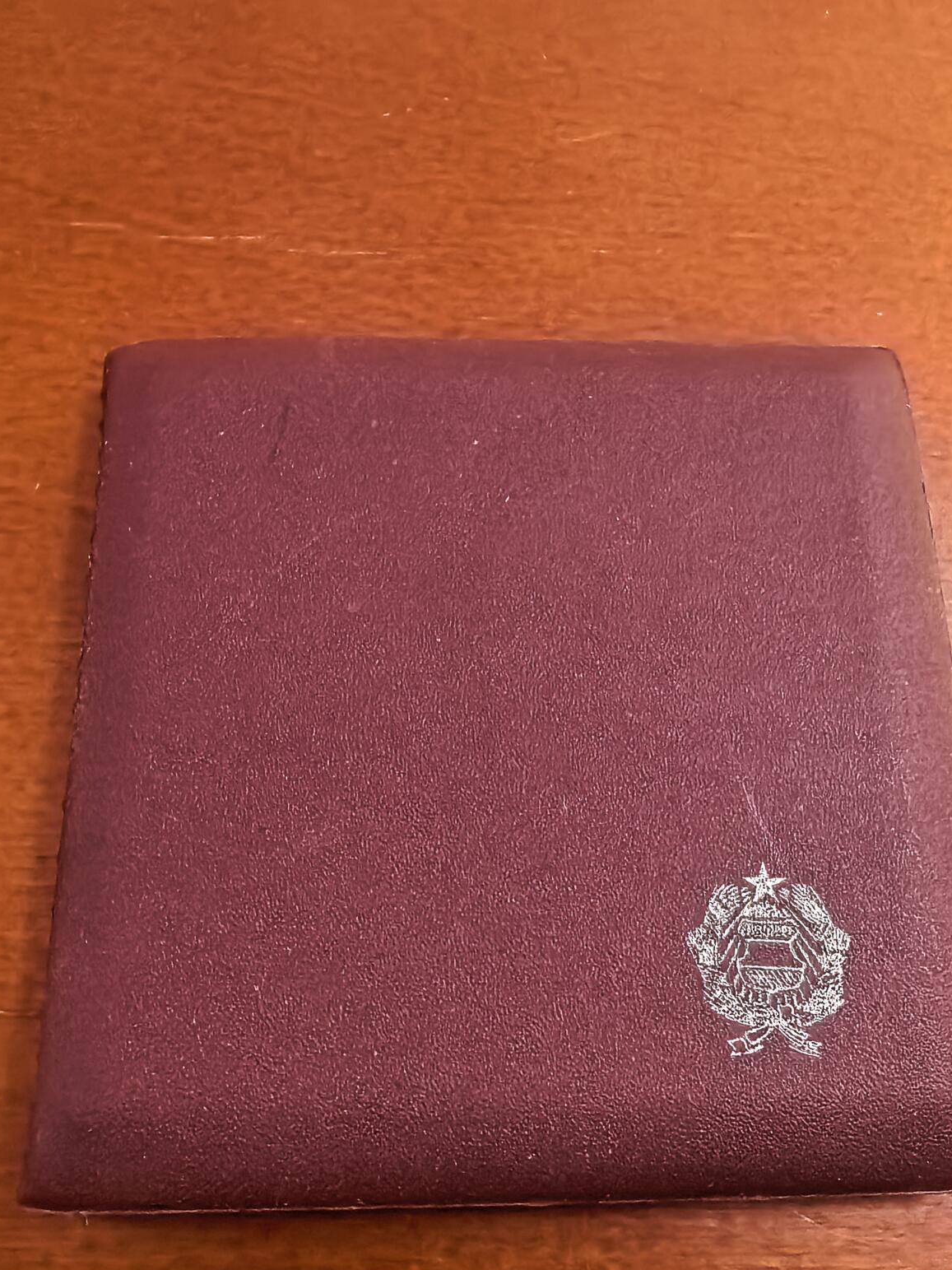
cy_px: 740
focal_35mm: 28
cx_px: 485
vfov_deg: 63.1
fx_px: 1027
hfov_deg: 49.7
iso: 1000
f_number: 2.2
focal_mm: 1.68
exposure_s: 1/16.7
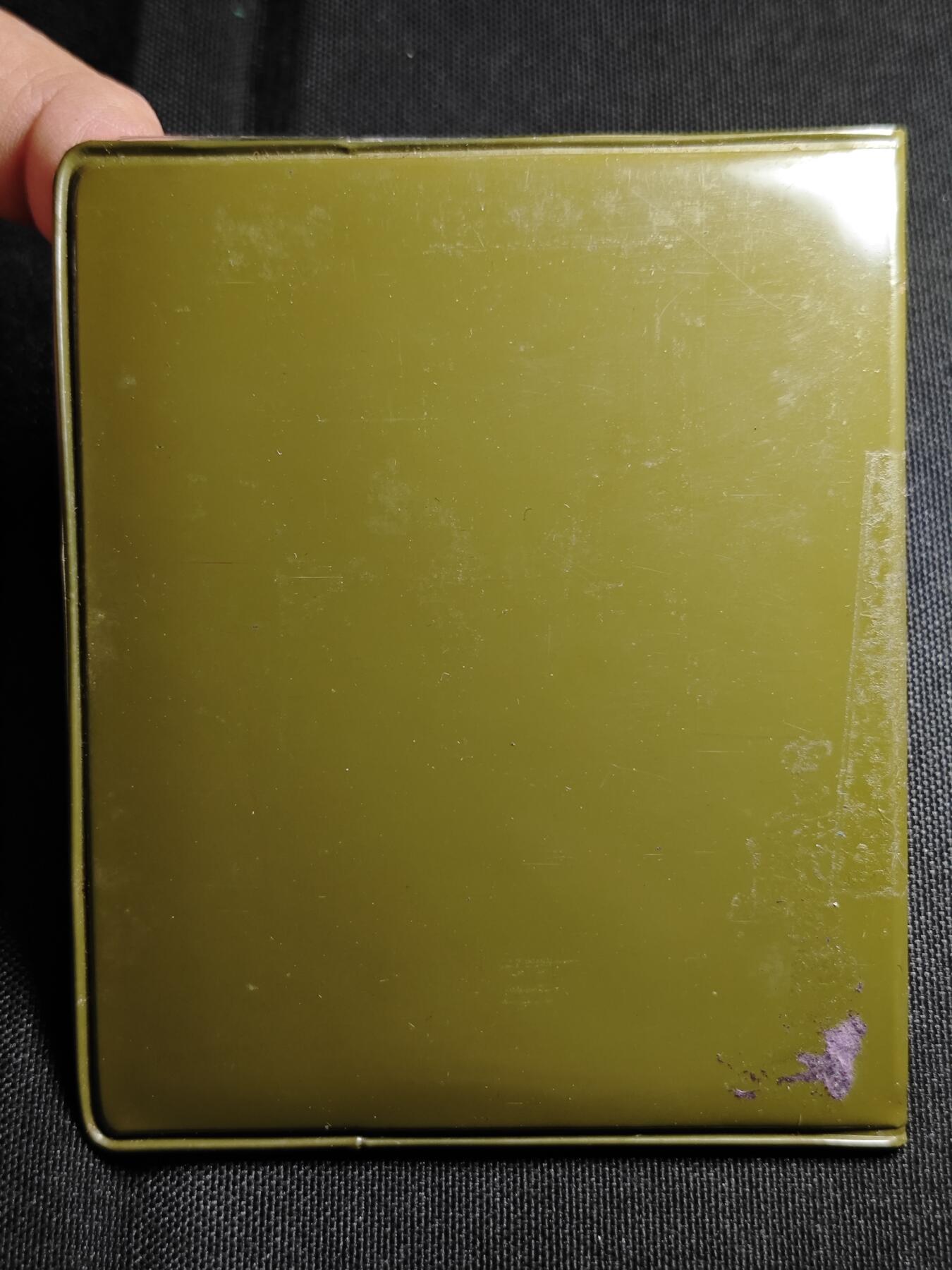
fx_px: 1797
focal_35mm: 49
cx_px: 476
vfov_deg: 38.9
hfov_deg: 29.7
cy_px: 635
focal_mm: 5.84
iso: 250
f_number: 1.6
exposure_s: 1/73.2
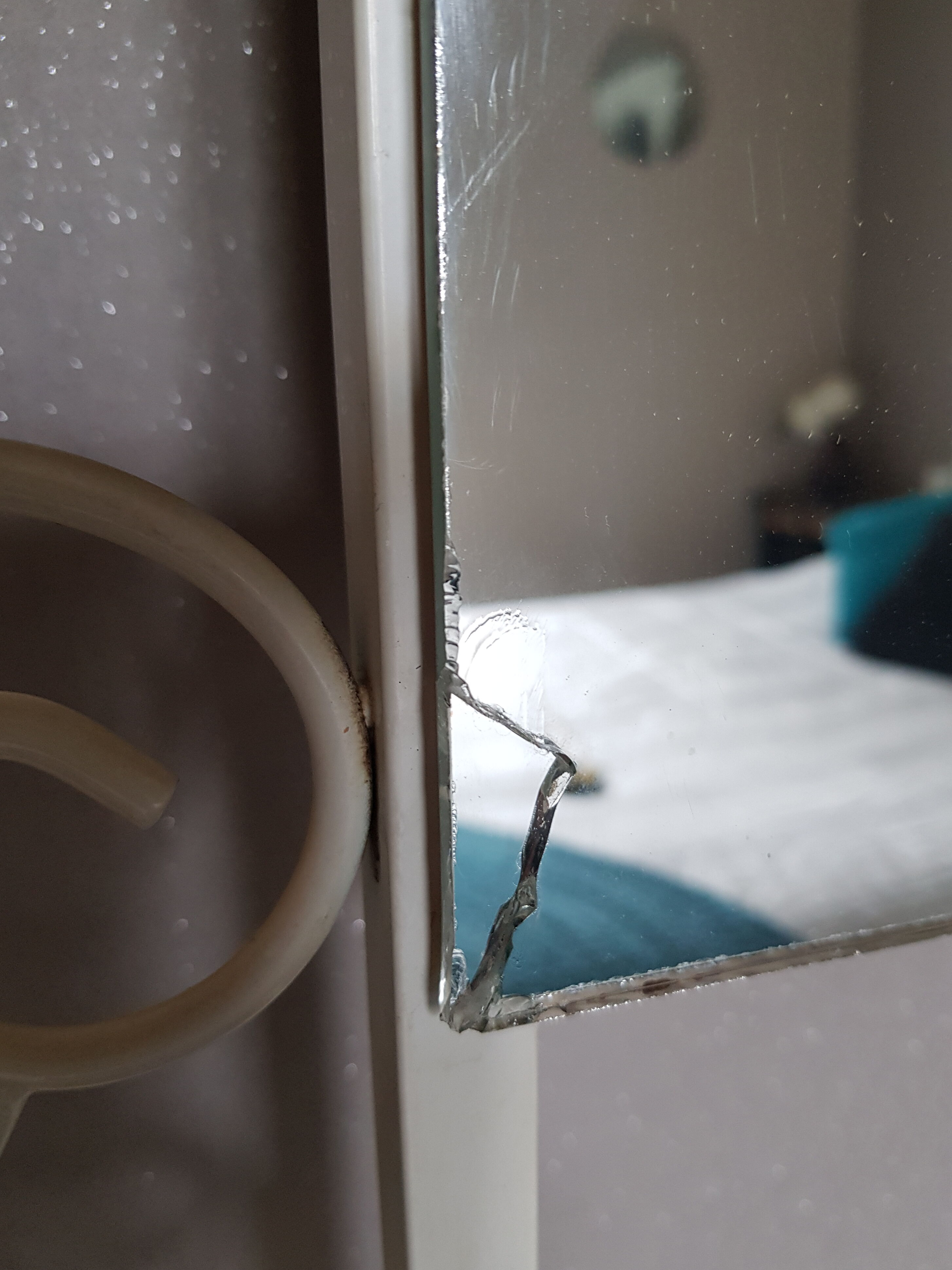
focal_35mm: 27
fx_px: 990
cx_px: 474
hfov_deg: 51.4
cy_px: 656
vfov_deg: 65.3
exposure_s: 1/33
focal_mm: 4.2
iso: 160
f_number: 1.7
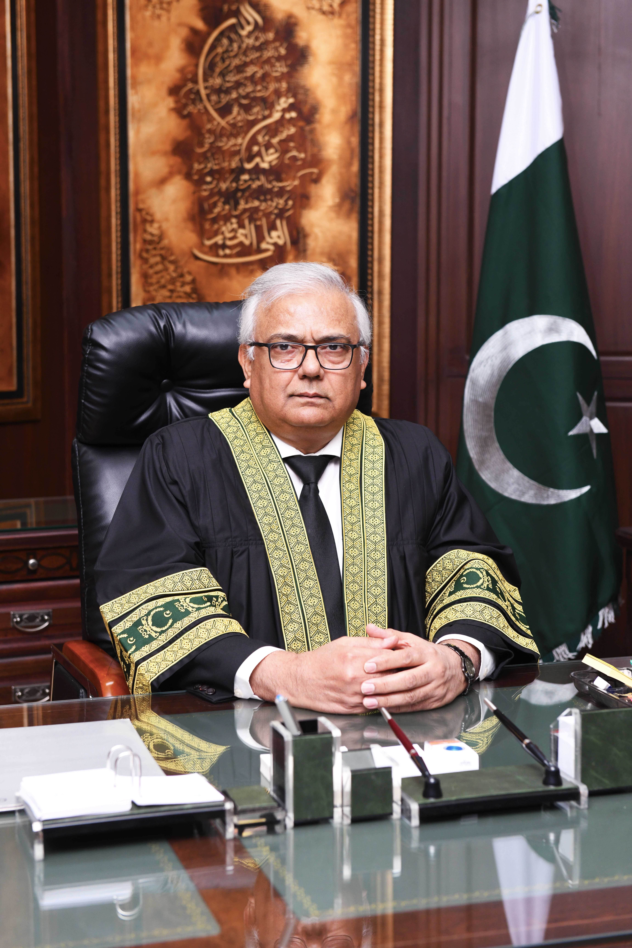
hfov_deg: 21.9
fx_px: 1633
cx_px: 316
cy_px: 474
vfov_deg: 32.4
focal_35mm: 62
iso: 1000
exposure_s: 1/125
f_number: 5.6
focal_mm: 62
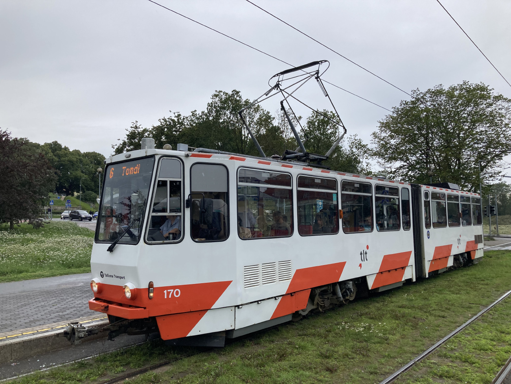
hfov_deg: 63.4
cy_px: 192
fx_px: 413
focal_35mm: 28
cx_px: 256
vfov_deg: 49.7
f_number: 1.8
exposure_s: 1/1080
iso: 20
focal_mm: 3.99
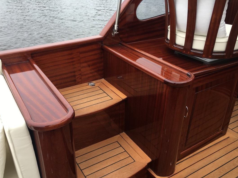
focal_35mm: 33
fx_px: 227
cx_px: 124
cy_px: 100
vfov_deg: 42.9
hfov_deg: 55.3
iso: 25
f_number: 2.2
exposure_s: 1/167
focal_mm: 4.15
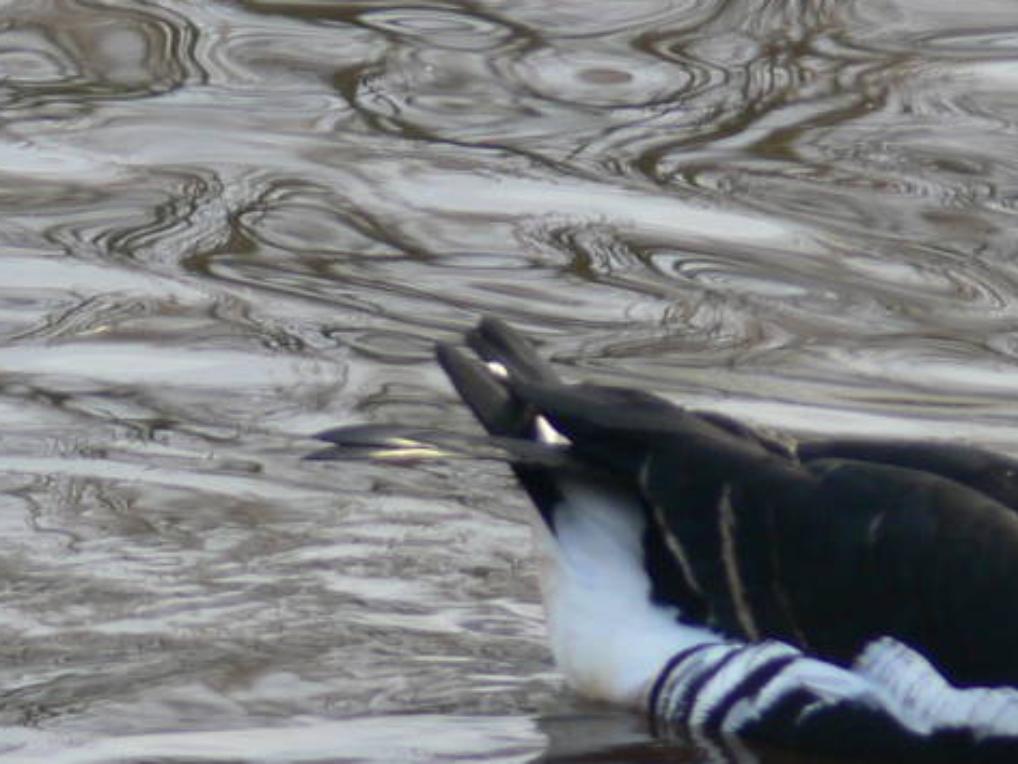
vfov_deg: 2.0
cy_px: 490
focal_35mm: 743
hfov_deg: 2.7
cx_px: -80
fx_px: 21850
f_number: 4
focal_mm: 46.3
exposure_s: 1/100
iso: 80
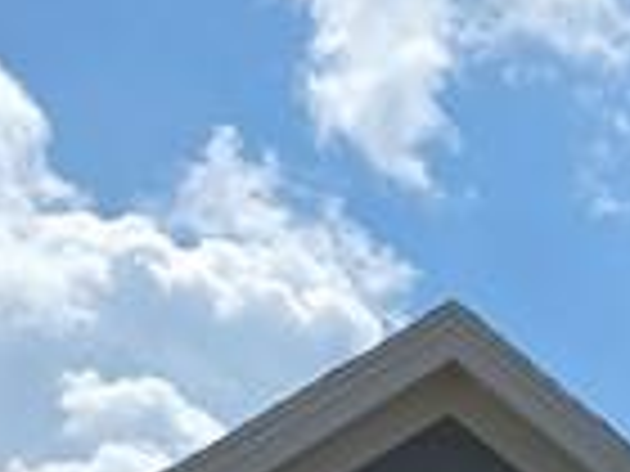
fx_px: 3058
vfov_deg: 7.8
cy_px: 1349
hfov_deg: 11.0
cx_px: 1107
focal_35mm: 168
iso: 64
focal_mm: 6.3
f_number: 1.7
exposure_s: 1/7944
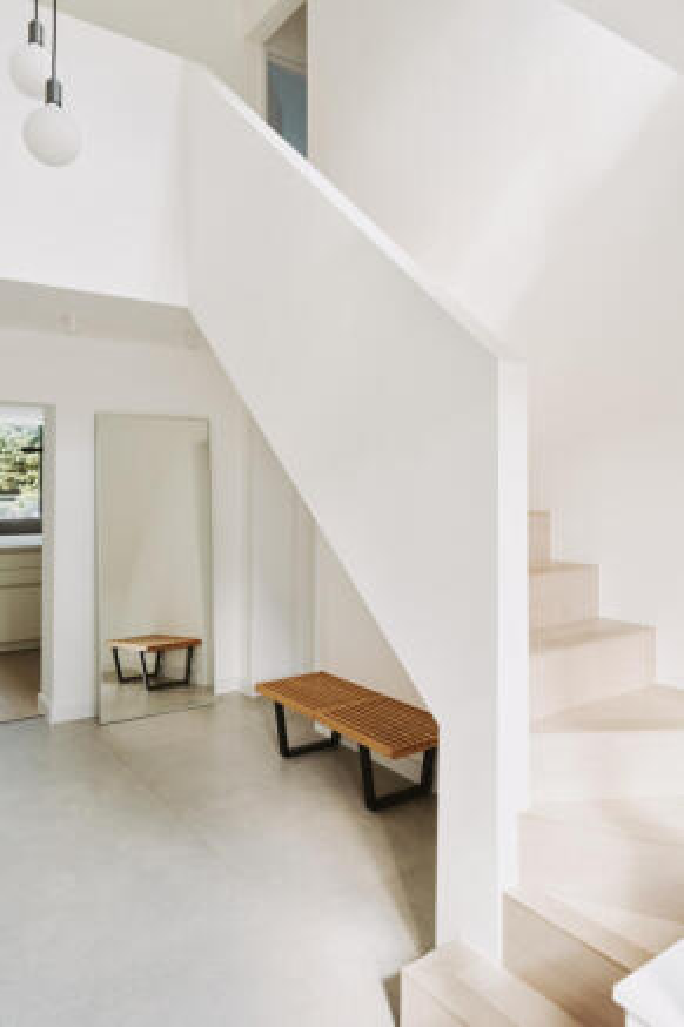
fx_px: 684
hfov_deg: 53.1
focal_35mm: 24
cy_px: 514
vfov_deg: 73.8
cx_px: 342
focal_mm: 24
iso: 320
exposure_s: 1/60
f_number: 7.1
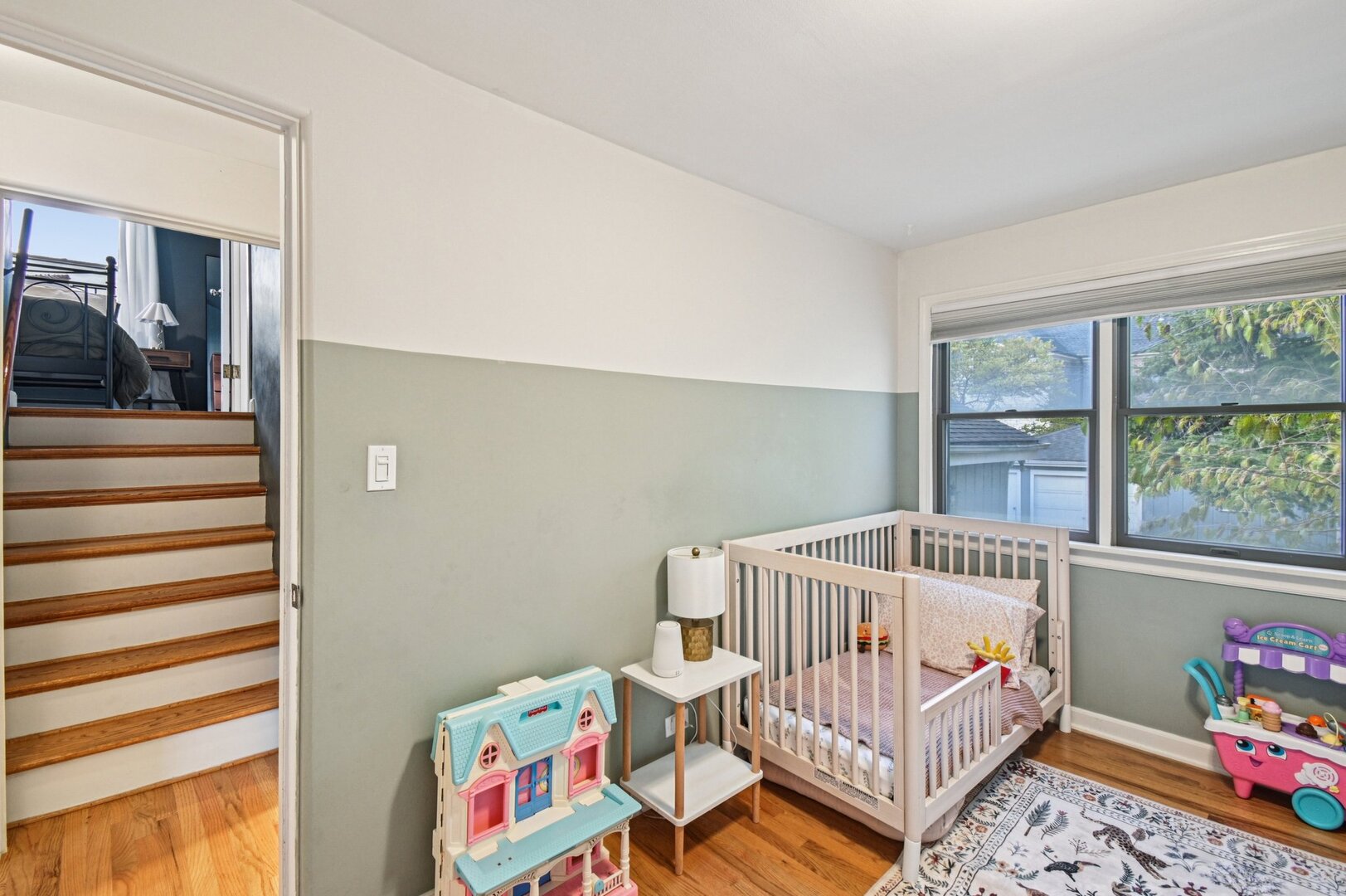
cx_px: 673
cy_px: 448
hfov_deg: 100.4
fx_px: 560
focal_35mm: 15
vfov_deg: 77.3
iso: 400
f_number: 8
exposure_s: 1/10
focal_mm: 10
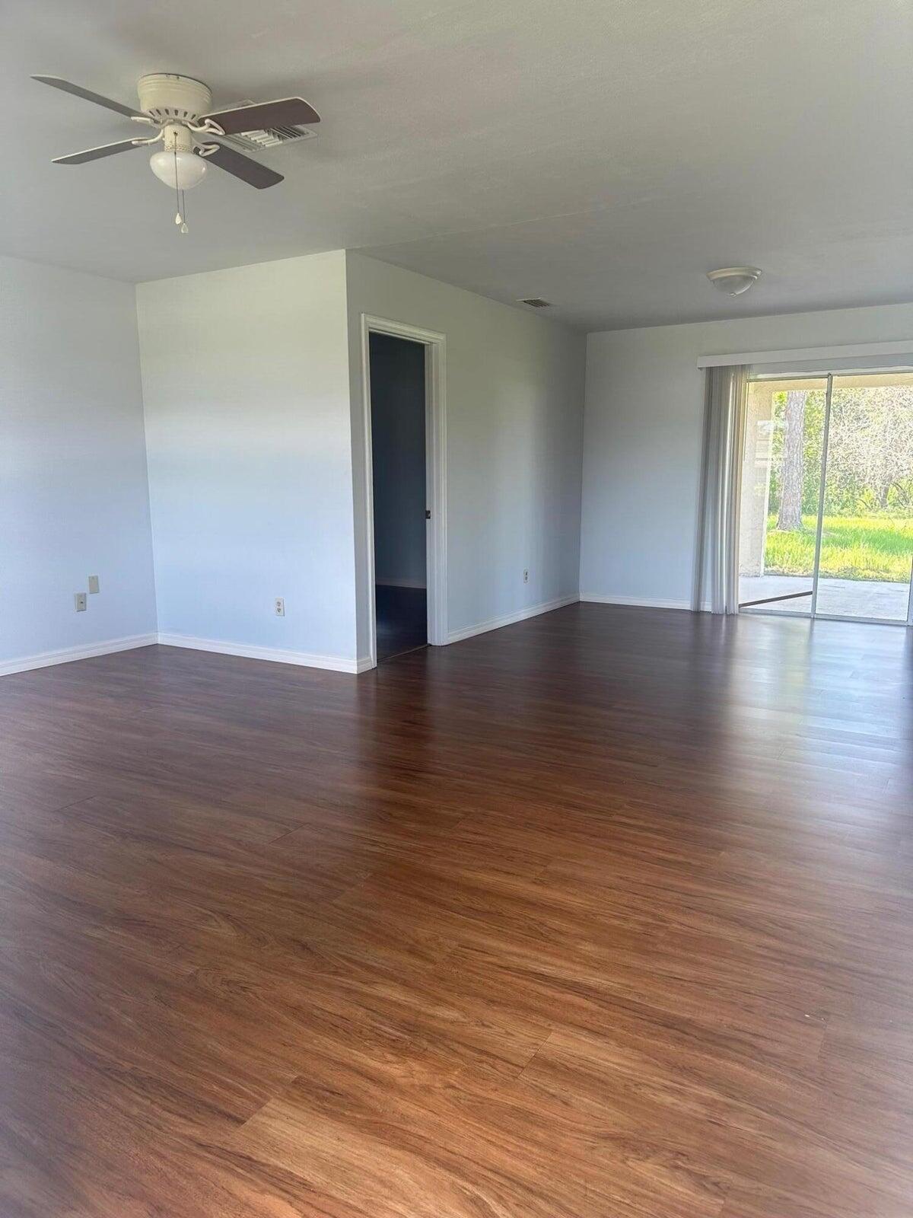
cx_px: 456
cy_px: 609
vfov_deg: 71.6
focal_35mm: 24
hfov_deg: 56.8
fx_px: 844
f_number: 1.78
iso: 80
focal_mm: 6.86
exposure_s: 1/138
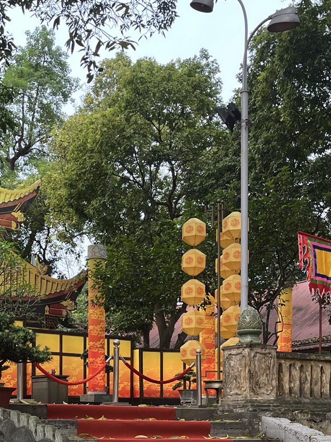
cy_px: 399
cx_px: 95
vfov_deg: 30.3
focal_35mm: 61
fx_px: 778
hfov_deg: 23.8
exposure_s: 1/182
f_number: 1.6
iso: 40
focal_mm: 5.1
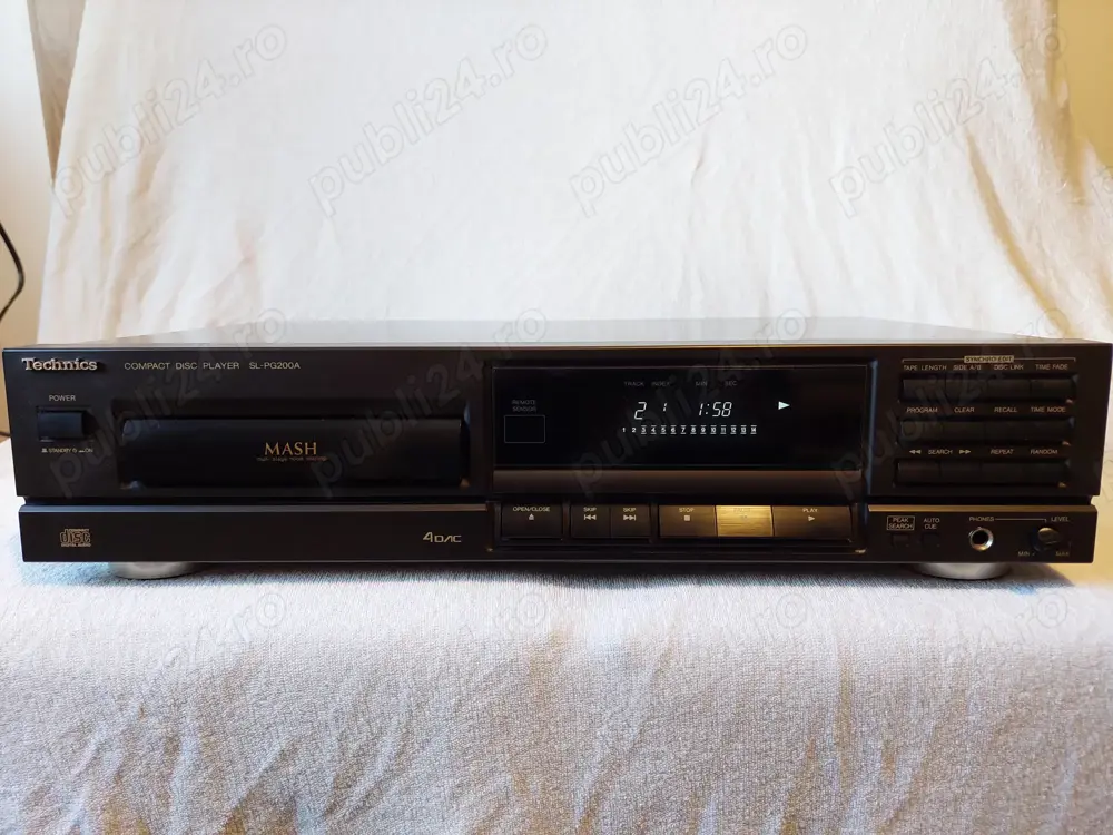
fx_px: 772
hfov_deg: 71.6
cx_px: 556
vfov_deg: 56.8
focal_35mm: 24
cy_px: 418
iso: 400
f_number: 1.8
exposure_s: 1/60
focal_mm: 5.23
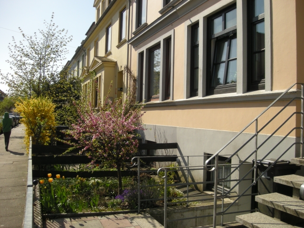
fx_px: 307
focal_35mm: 35
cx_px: 152
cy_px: 114
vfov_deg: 40.7
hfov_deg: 52.6
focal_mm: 5.7
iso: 50
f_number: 5.7
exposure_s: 1/262
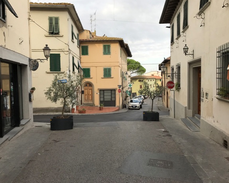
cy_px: 90
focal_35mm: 30
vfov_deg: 48.5
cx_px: 115
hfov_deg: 58.8
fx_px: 203
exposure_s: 1/709
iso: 20
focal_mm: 3.99
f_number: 1.8
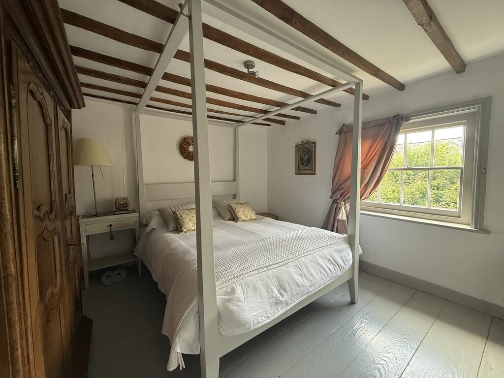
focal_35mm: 14
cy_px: 189
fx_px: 204
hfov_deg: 102.1
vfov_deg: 85.7
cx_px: 252
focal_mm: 2.22
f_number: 2.2
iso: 250
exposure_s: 1/99
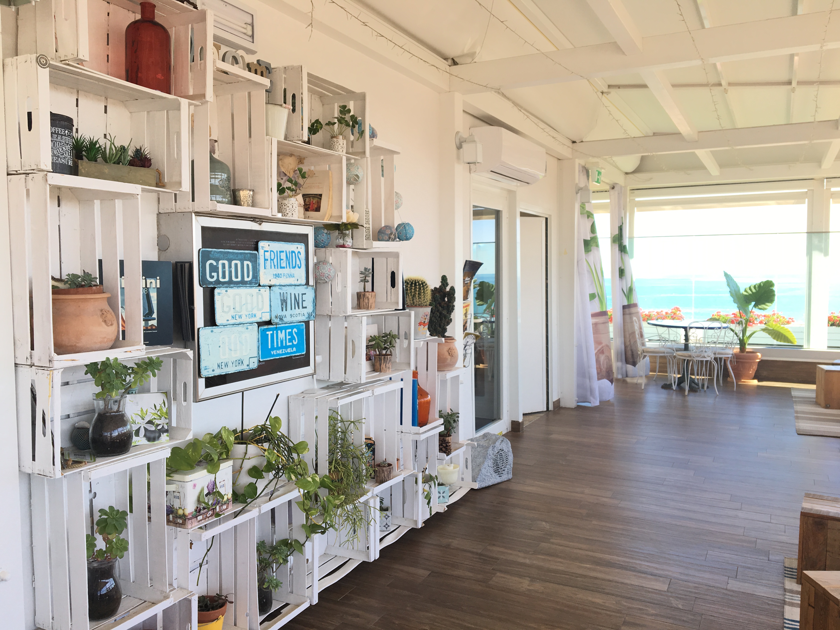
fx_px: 704
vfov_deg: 48.2
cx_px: 420
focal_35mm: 29
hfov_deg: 61.7
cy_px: 315
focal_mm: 4.15
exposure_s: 1/187
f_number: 2.2
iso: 25
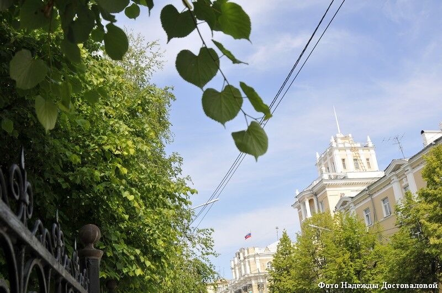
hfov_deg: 53.2
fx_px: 441
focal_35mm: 36
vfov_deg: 36.8
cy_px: 146
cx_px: 221
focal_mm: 24
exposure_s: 1/400
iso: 200
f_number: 8
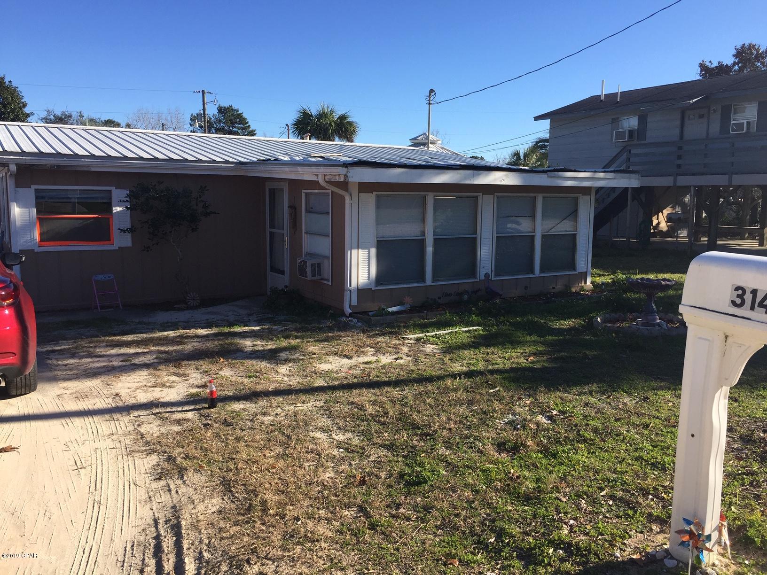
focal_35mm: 29
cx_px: 384
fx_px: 643
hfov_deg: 61.7
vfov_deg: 48.2
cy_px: 288
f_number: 2.2
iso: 32
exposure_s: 1/1412
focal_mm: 4.15
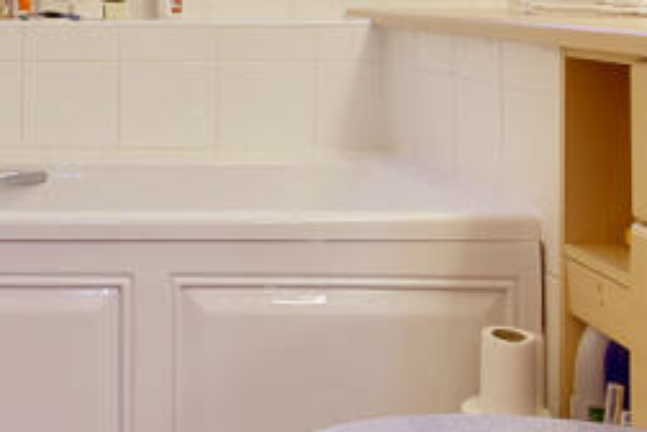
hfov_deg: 30.8
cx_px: 18
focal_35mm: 61
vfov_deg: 21.3
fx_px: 1096
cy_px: -30
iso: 100
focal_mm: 10
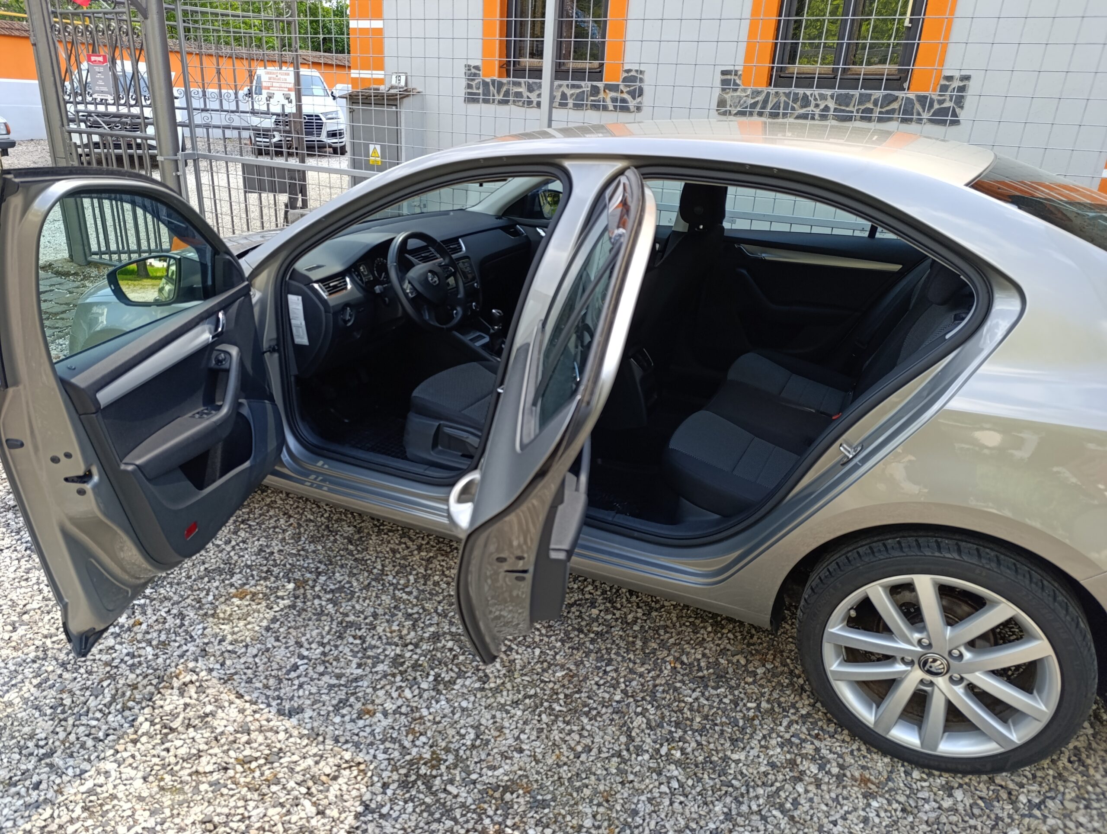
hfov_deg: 73.8
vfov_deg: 59.0
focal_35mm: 23
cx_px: 554
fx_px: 737
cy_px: 417
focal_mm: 6.14
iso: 50
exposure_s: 1/126
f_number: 1.6
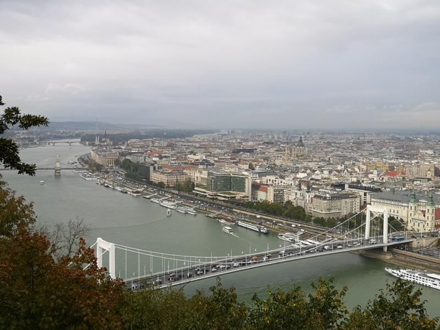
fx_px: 508
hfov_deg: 46.8
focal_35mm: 40
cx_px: 220
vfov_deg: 36.0
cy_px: 165
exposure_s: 1/524
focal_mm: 3.95
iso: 50
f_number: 1.8
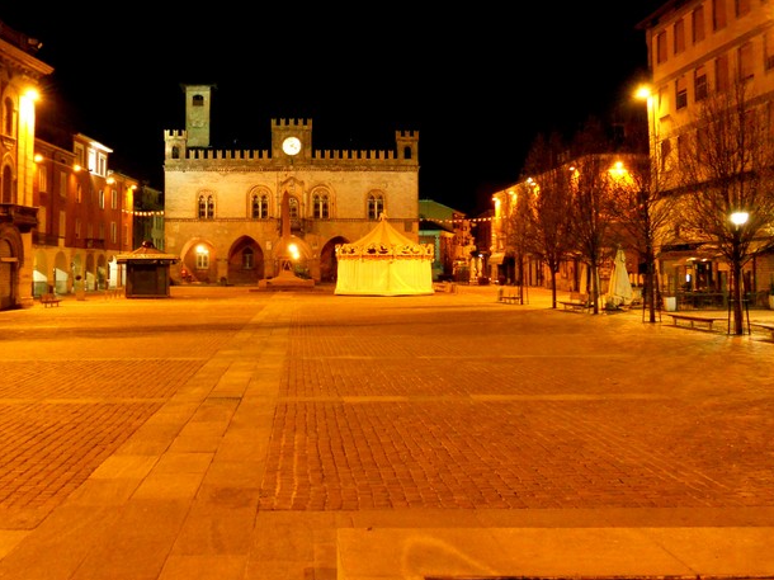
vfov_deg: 34.2
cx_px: 299
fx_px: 939
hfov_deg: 44.5
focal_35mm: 42
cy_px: 218
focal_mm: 5.8
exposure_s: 1/3
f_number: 3.5
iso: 400
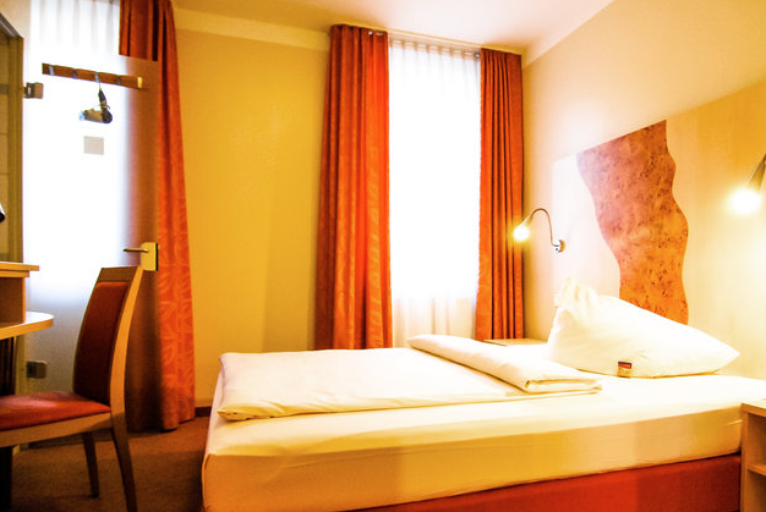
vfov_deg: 55.0
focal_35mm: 23
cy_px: 293
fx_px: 490
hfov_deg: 75.5
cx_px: 443
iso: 500
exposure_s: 1/40
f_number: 4
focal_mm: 12
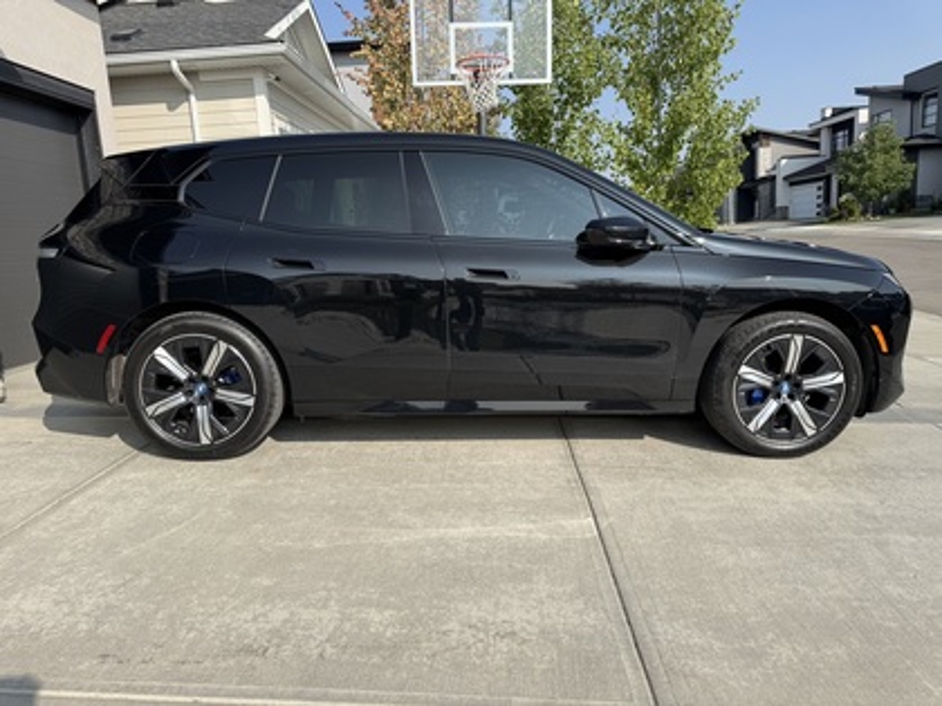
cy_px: 353
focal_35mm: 24
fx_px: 653
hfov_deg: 71.6
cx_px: 471
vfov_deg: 56.8
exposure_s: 1/3597
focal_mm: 6.76
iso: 80
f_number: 1.78
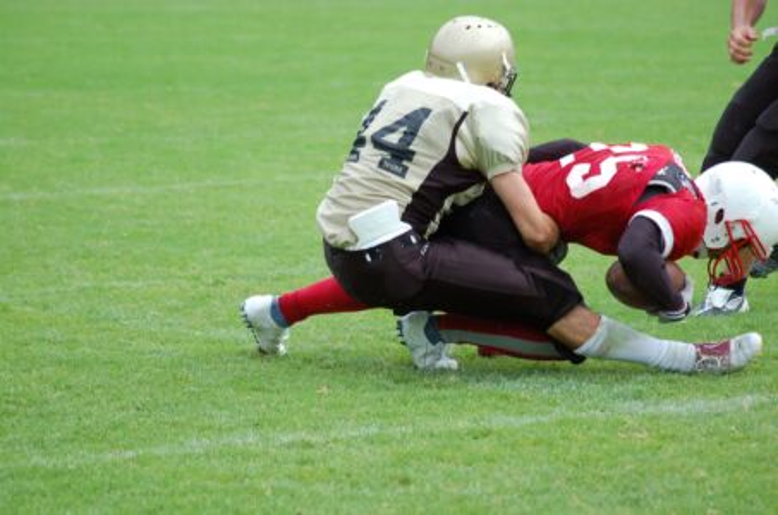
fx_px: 4852
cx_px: 389
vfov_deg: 6.1
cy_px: 258
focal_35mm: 225
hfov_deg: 9.2
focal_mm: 150
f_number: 4.5
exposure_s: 1/1000
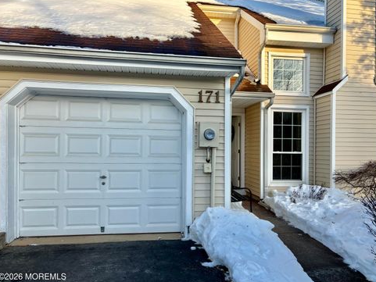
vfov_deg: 51.4
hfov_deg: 65.3
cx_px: 193
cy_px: 143
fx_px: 293
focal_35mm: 27
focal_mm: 5.96
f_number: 1.6
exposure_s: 1/769
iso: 50
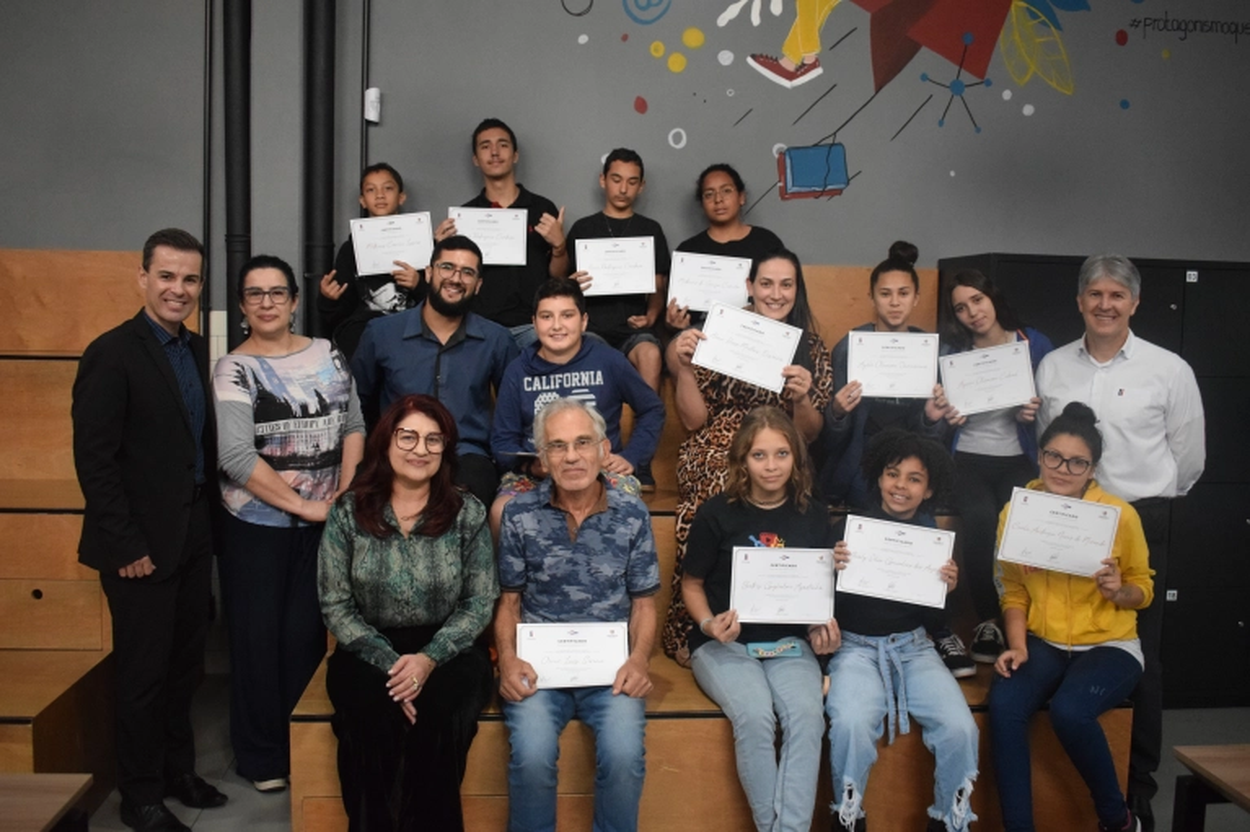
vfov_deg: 40.0
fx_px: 1146
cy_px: 416
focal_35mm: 33
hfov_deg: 57.2
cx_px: 625
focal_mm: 22
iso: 3200
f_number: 3.8
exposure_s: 1/400
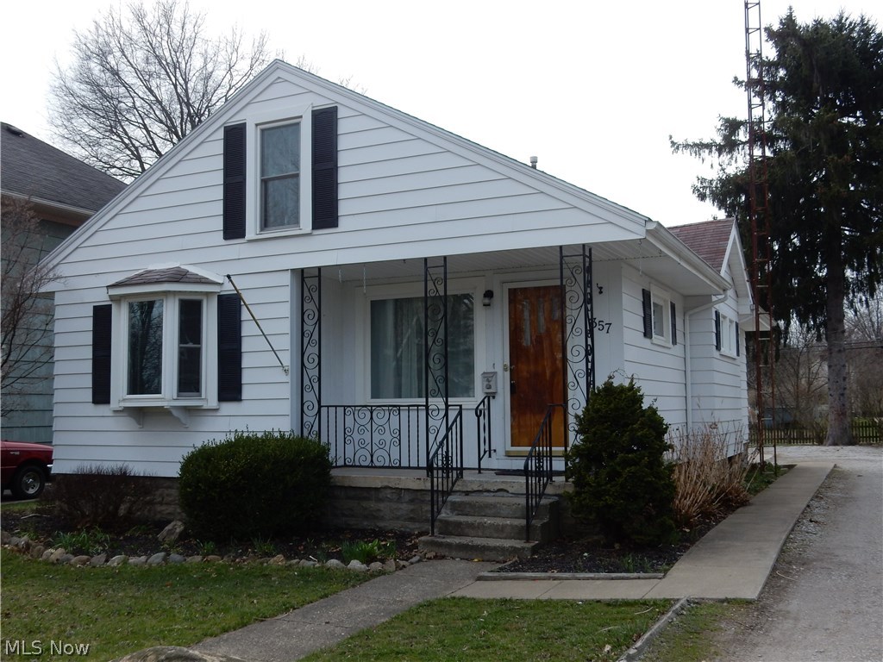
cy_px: 331
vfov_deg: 39.7
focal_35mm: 36
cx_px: 442
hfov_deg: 51.4
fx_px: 918
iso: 125
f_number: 4
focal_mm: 6.4
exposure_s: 1/800
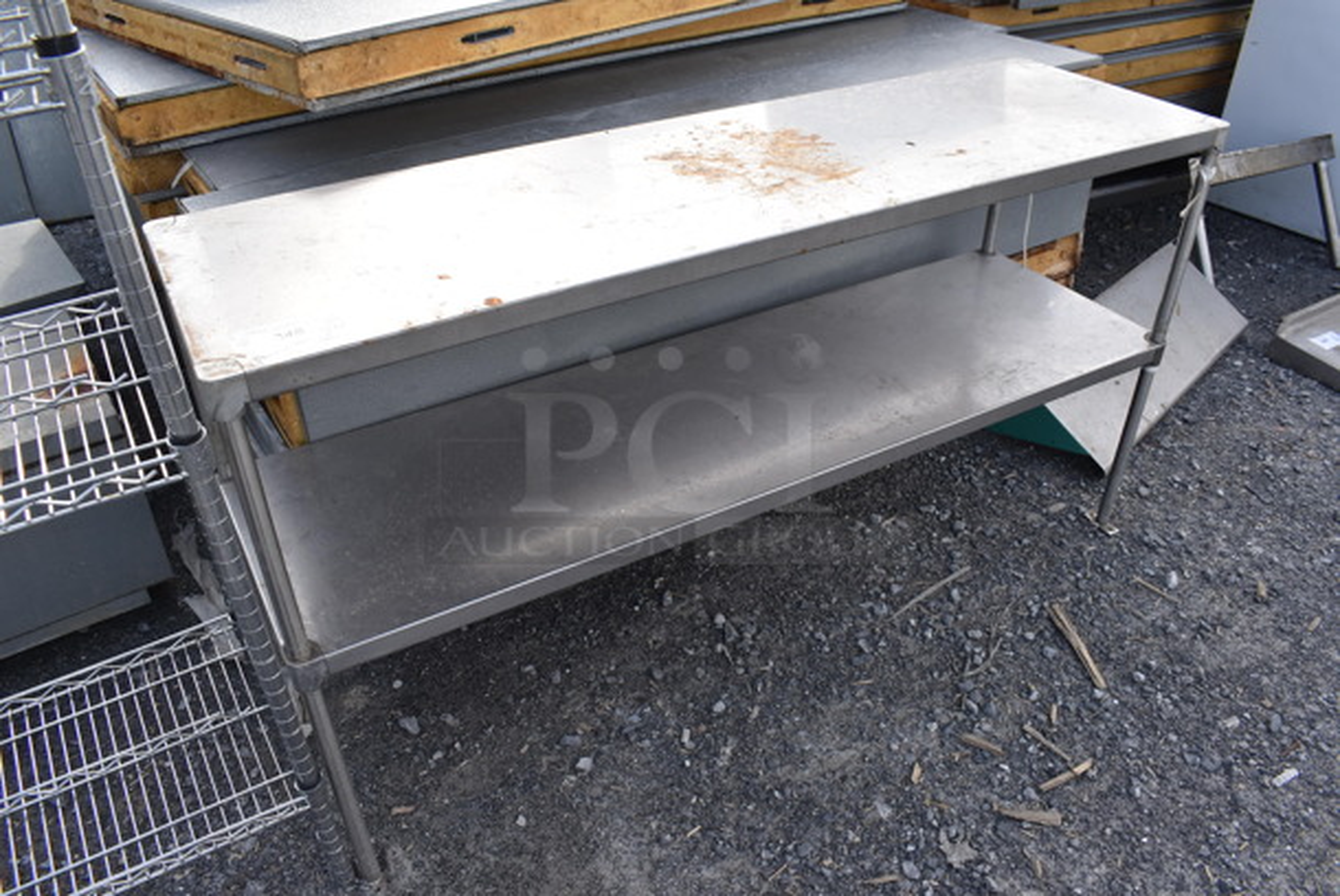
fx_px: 1006
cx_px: 670
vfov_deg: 48.0
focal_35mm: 27
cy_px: 448
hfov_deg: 67.3
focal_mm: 18
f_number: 8
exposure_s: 1/250
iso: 180
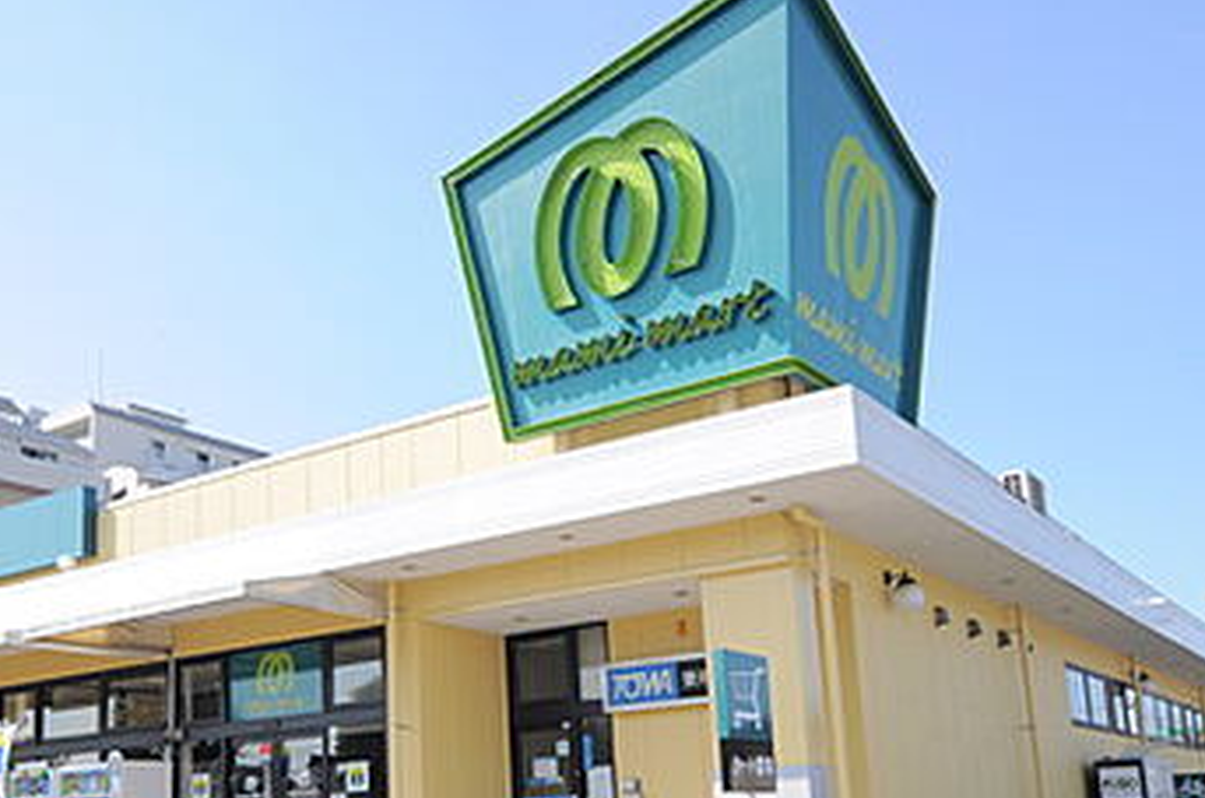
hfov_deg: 50.4
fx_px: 1269
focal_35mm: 38
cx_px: 467
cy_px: 592
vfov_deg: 34.2
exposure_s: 1/320
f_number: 9
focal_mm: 14
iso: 200
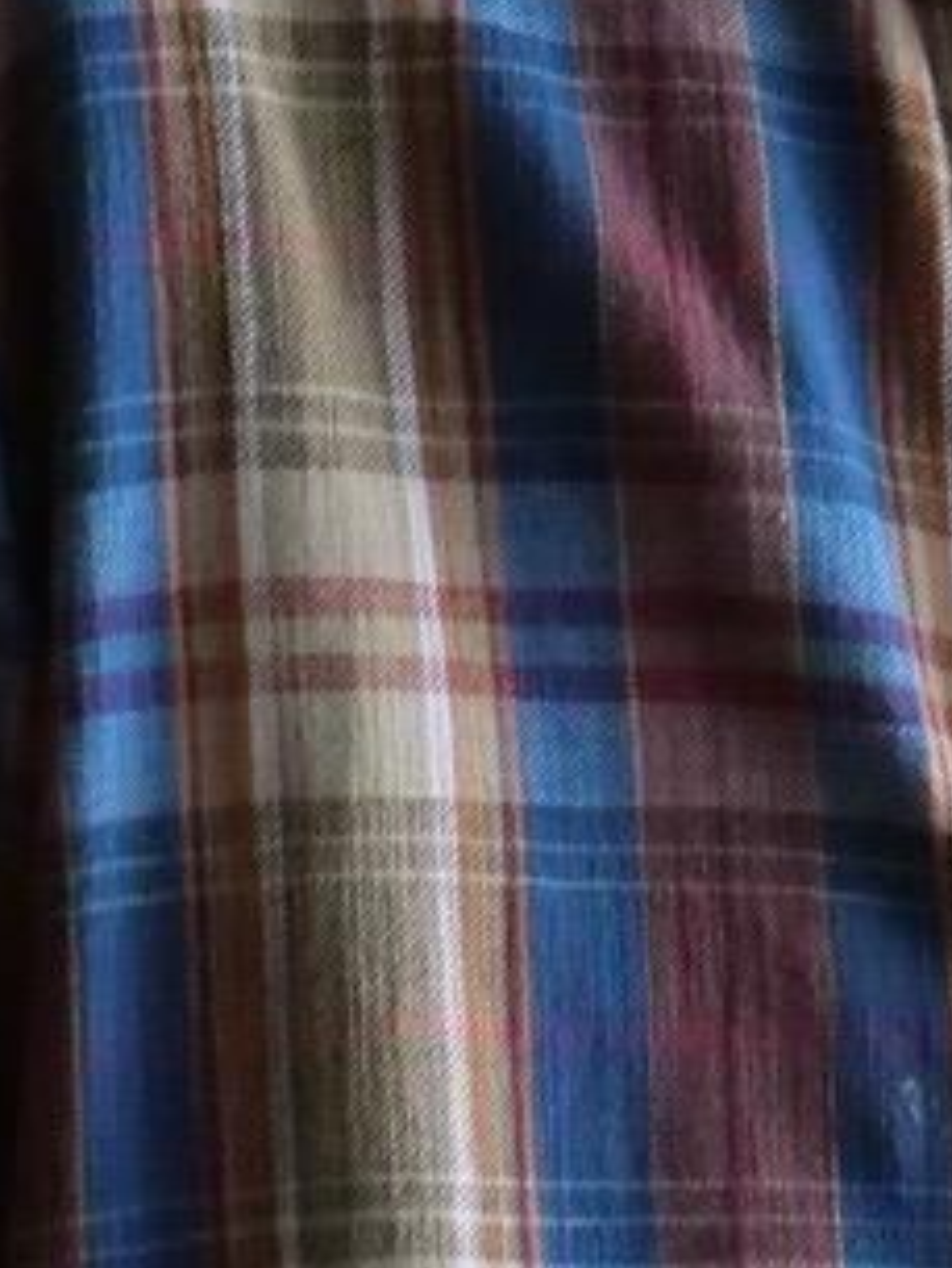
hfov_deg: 3.9
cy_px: 1472
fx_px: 14144
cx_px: 848
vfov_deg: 5.1
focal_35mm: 386
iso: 3200
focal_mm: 46
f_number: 3.9
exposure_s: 1/60
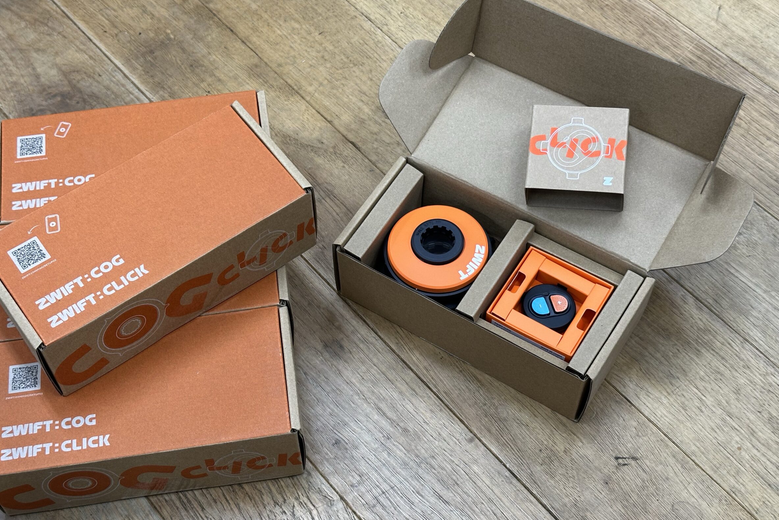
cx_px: 363
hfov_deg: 36.9
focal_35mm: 54
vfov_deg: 25.1
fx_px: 1168
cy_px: 242
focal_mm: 6.86
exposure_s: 1/50
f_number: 1.78
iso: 64
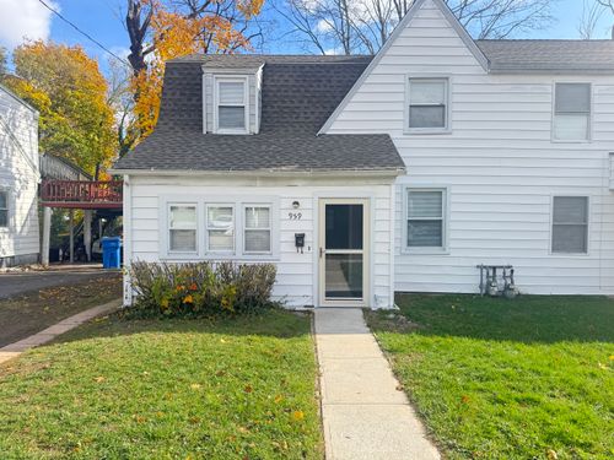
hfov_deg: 71.6
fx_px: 426
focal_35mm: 24
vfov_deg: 56.8
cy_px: 230
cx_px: 307
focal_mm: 6.76
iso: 80
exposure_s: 1/1425
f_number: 1.78
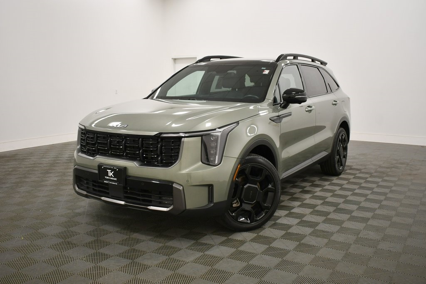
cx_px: 213
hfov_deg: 55.8
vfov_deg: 38.9
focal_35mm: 34
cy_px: 142
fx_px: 402
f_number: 3.8
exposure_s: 1/250
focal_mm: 23
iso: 640
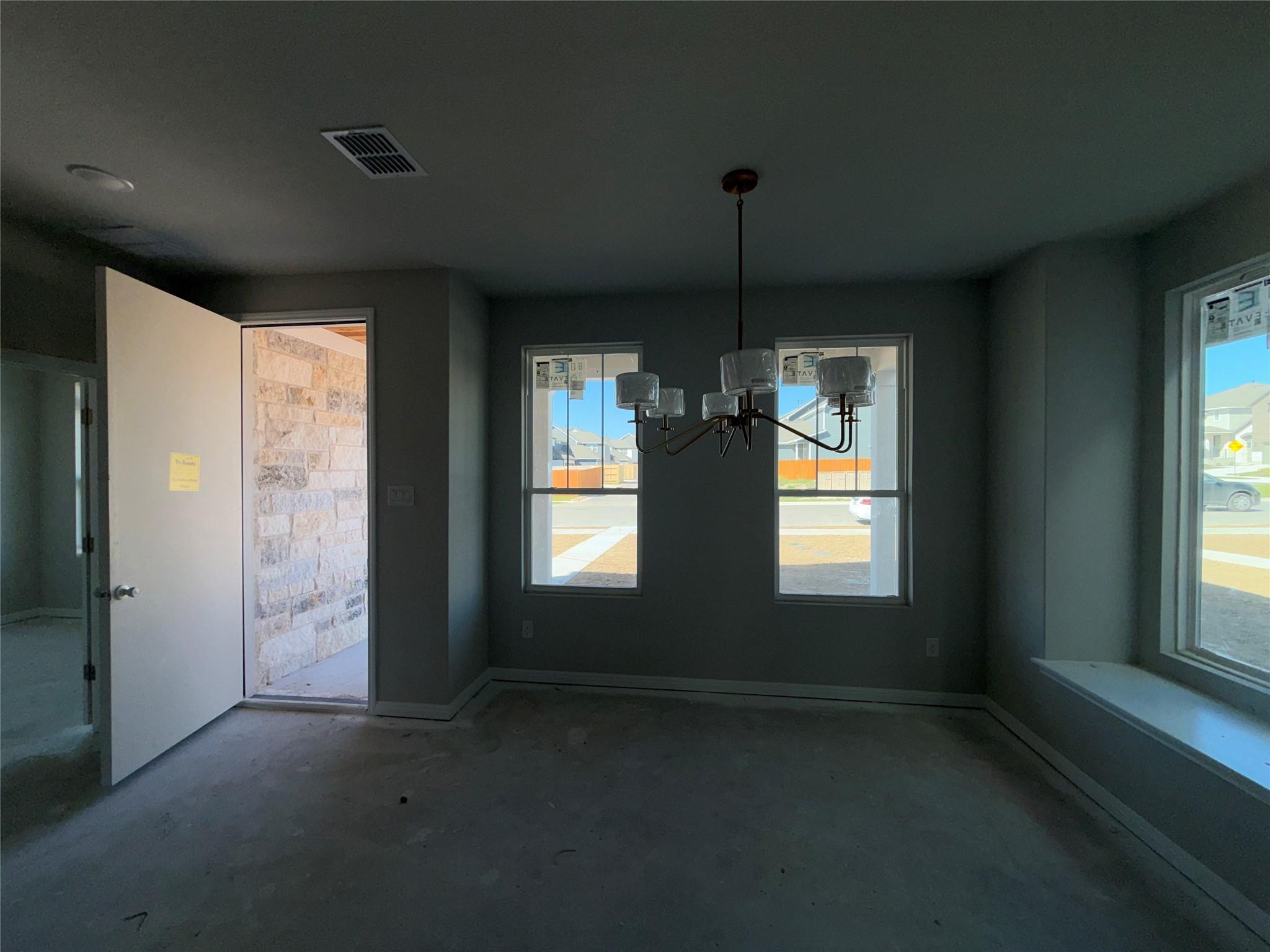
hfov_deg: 102.1
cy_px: 476
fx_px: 514
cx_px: 635
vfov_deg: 85.7
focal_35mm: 14
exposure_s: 1/209
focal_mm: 2.22
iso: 16
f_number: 2.2
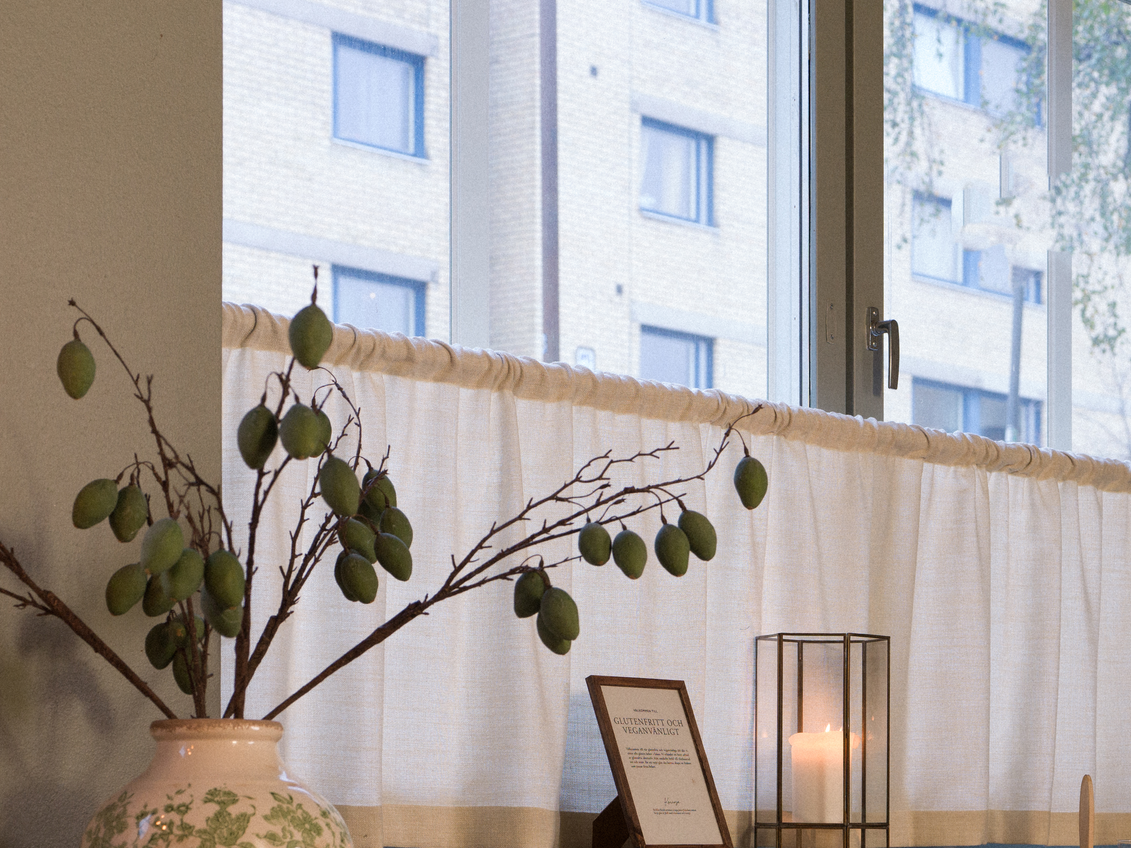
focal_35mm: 87
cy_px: 882
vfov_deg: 16.6
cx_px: 1091
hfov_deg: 21.8
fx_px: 2842
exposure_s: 1/20
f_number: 6.8
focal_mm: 50
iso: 800
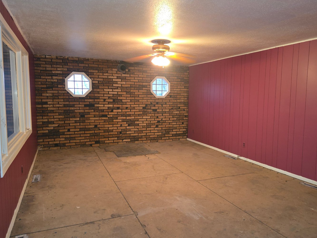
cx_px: 161
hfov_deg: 67.3
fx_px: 238
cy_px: 120
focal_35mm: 26
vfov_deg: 53.1
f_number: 1.7
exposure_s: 1/12
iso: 160
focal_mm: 6.3
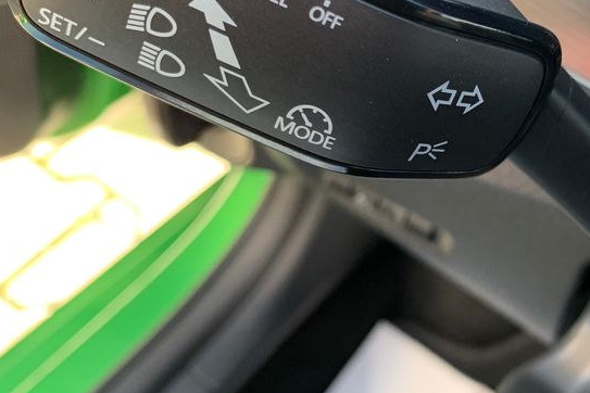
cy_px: 73
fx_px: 836
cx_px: 499
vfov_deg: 26.0
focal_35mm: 51
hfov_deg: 37.1
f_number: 1.8
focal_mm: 4.25
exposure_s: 1/121
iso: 64
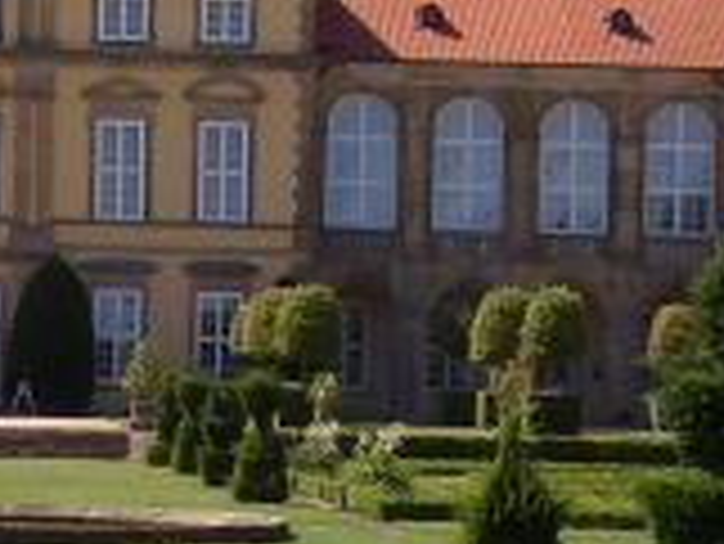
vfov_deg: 8.5
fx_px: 3642
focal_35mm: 174
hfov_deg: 11.2
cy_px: 481
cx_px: -18
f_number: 4.3
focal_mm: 5.8
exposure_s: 1/320
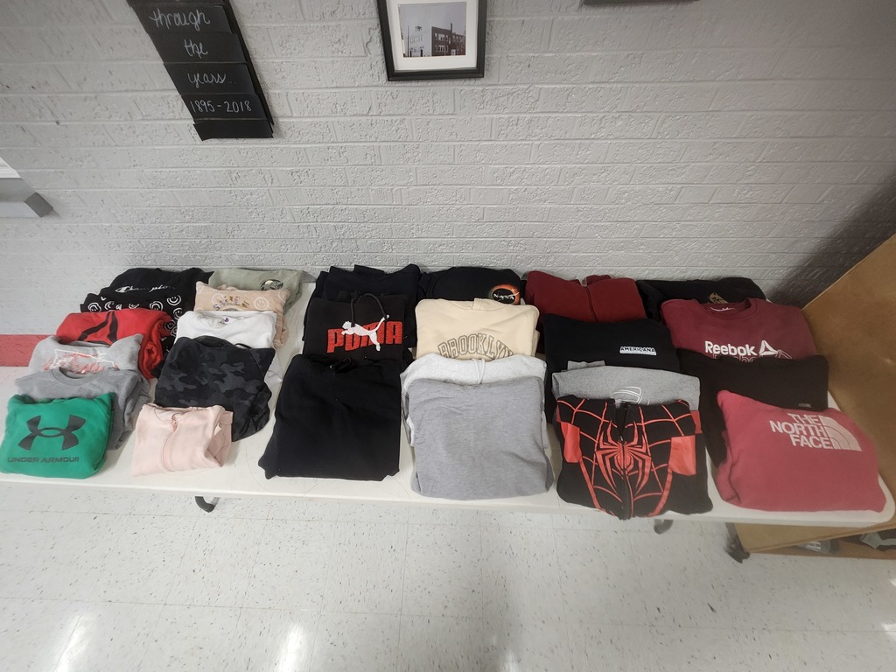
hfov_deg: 106.2
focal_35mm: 13
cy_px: 336
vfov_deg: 89.9
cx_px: 448
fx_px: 336
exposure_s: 1/60
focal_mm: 2.2
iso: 320
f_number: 2.2
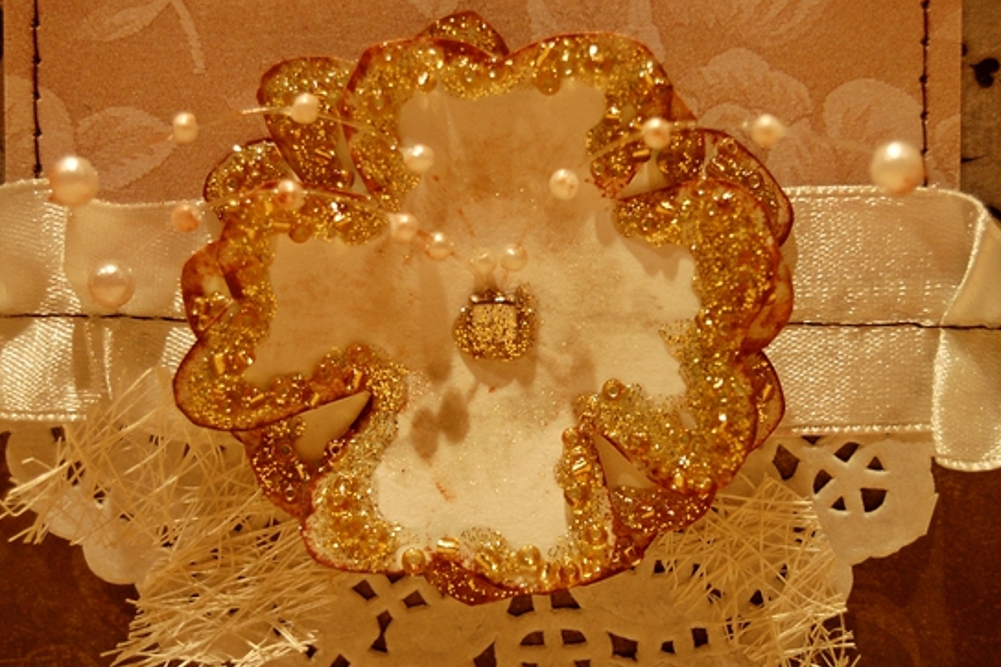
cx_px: 501
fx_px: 2322
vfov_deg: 16.4
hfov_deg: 24.3
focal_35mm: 84
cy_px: 334
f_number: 5.6
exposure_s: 1/50
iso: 800
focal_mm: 55
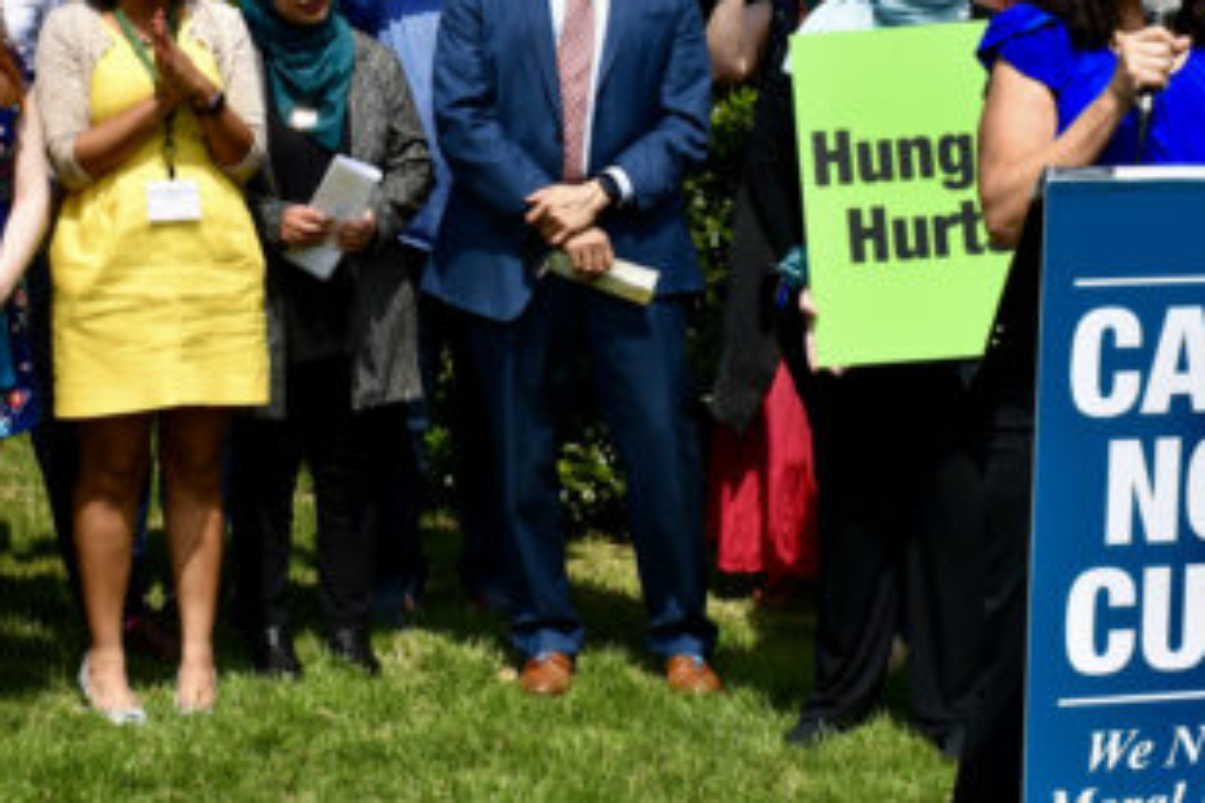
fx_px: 2912
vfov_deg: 15.7
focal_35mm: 87
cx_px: 429
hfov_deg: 23.3
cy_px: 255
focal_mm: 29
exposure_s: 1/320
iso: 100
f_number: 9
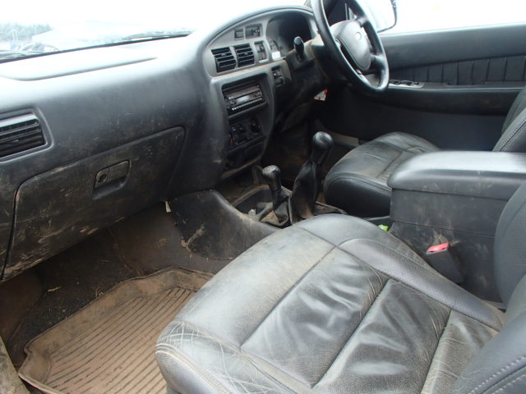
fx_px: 425
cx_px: 263
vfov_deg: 49.7
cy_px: 197
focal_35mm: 28
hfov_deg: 63.4
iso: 200
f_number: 3.9
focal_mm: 5
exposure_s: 1/40
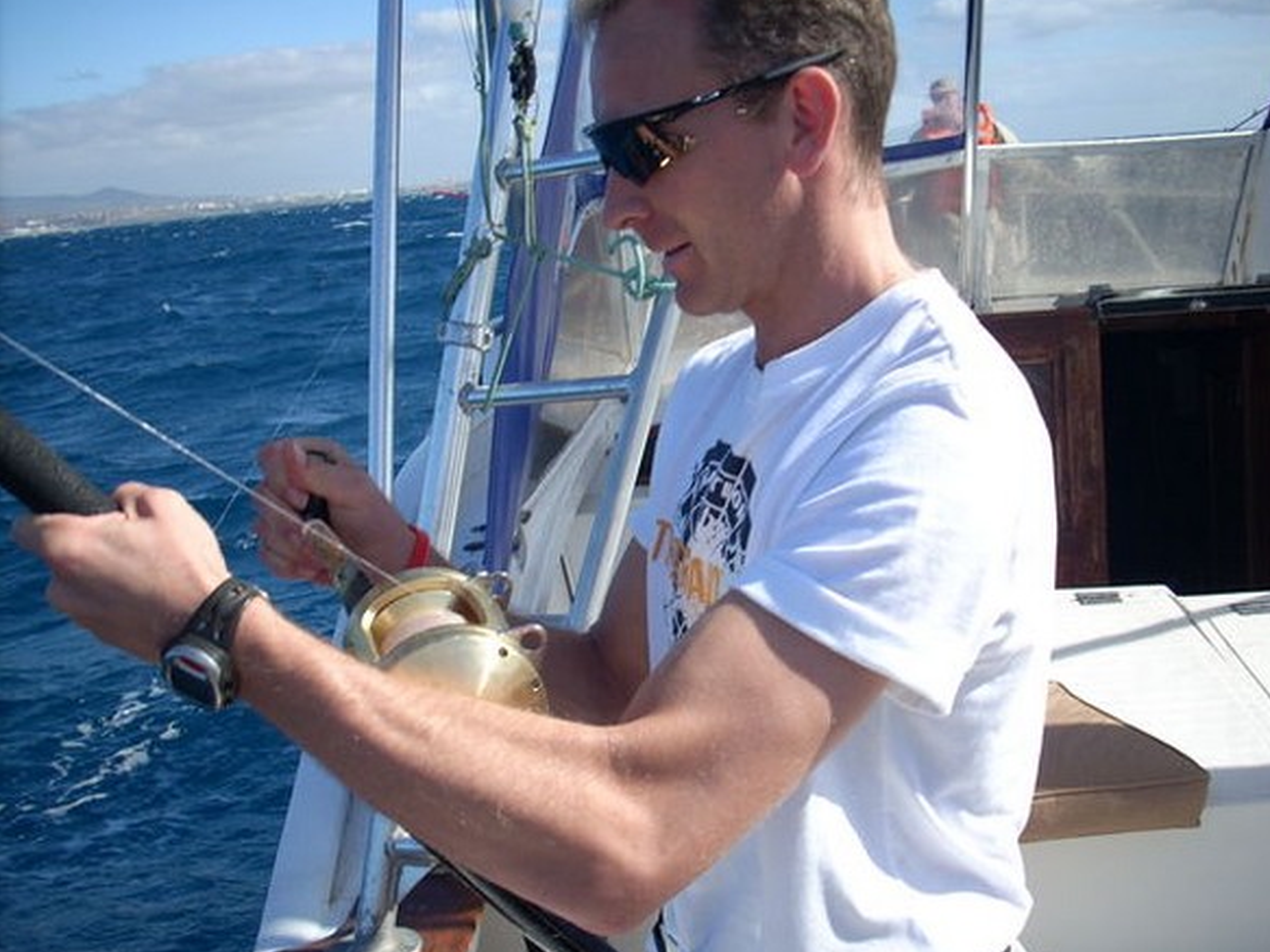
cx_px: 684
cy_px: 464
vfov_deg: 35.9
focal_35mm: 40
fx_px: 1467
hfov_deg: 46.8
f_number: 5.6
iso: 64
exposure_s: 1/239
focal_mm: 6.2
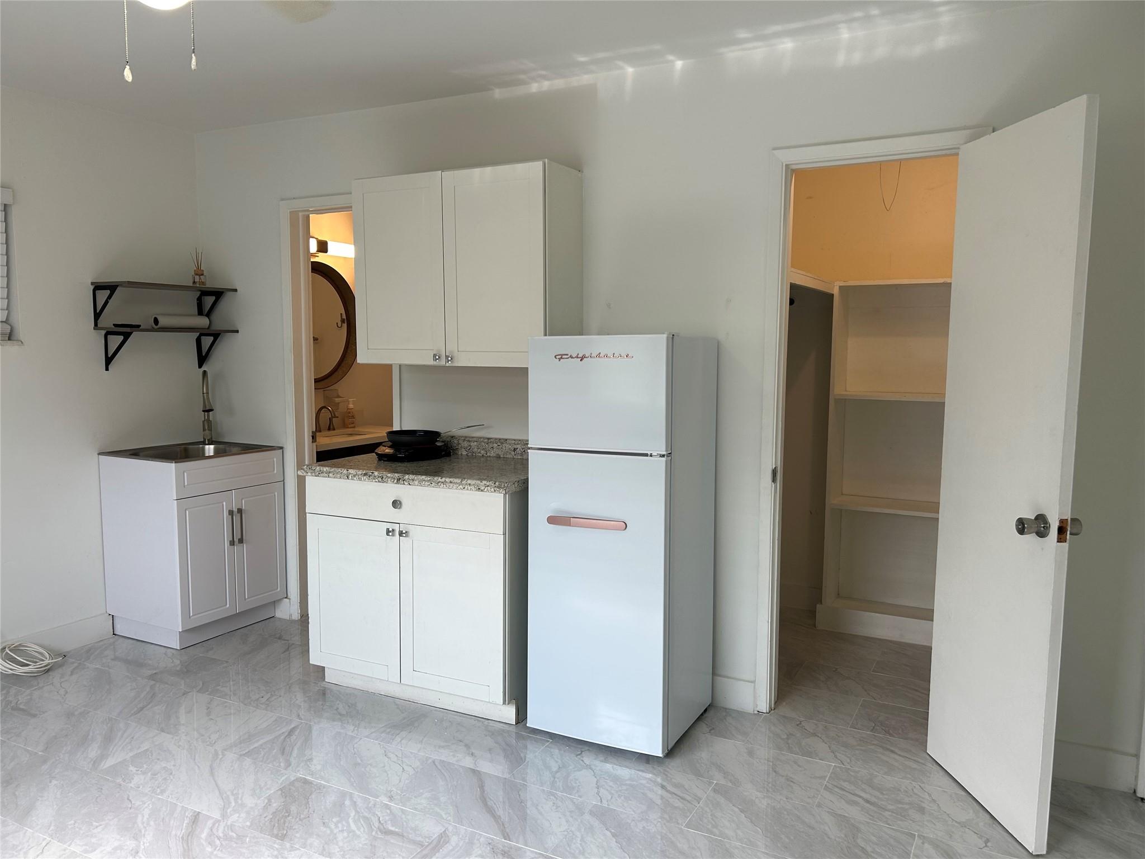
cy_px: 430
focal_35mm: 26
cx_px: 572
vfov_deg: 53.1
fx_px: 860
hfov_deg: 67.3
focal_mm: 5.7
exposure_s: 1/120
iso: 40
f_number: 1.5
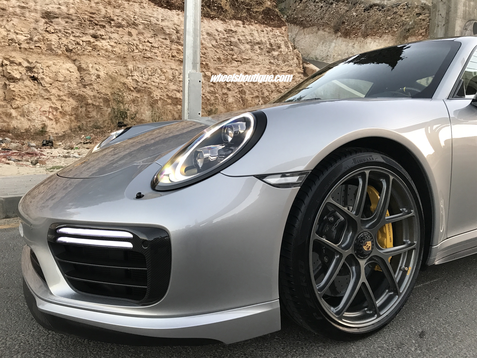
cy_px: 179
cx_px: 238
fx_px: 386
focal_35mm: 28
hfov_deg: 63.4
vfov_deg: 49.7
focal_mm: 3.99
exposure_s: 1/32
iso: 25
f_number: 1.8
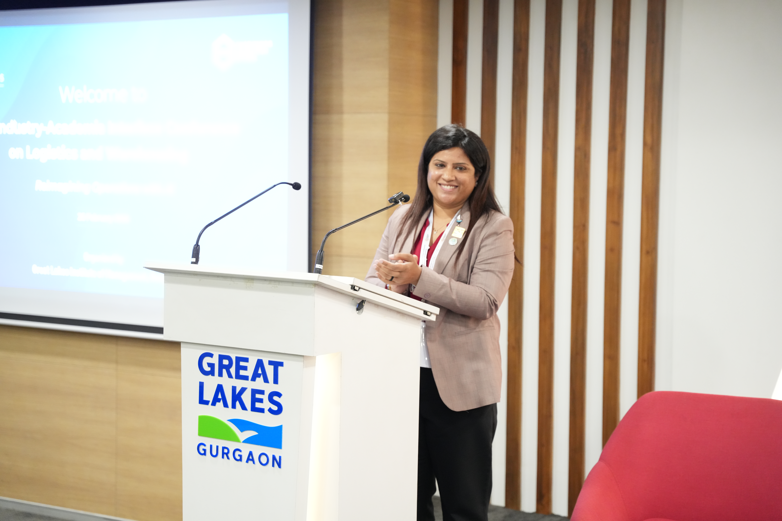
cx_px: 391
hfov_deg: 33.0
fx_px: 1321
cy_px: 260
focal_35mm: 61
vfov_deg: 22.3
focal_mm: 60.8
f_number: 2.8
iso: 4000
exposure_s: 1/160
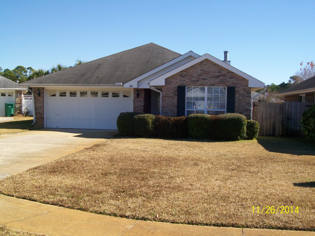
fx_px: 382
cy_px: 118
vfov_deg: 34.3
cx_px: 158
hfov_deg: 44.8
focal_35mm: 42
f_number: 5.4
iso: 64
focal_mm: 7.6
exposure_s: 1/250
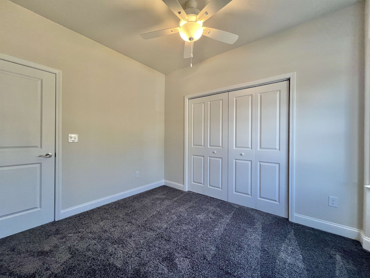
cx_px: 185
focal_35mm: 13
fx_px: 139
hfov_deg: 106.2
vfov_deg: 89.9
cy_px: 139
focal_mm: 1.57
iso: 80
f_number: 1.8
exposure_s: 1/120
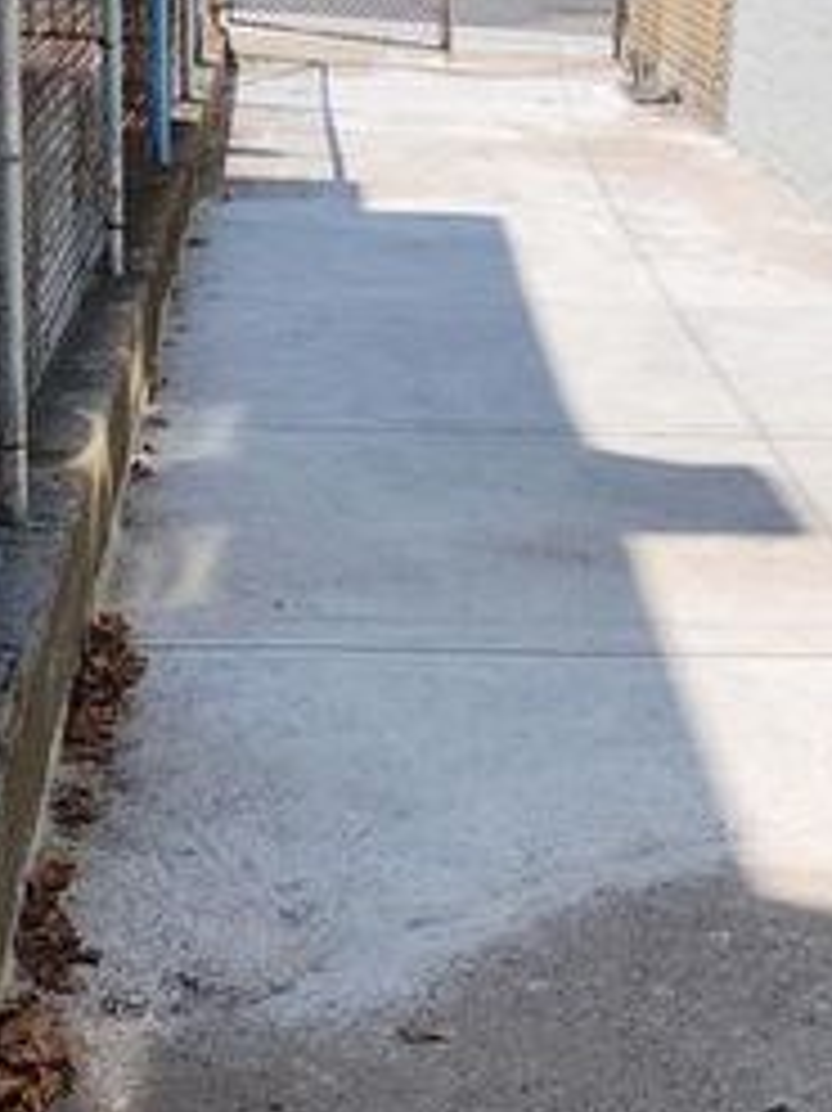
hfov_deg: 23.6
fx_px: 1989
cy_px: 691
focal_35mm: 62
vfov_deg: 31.1
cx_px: 495
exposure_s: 1/1027
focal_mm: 6.4
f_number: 1.8
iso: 12
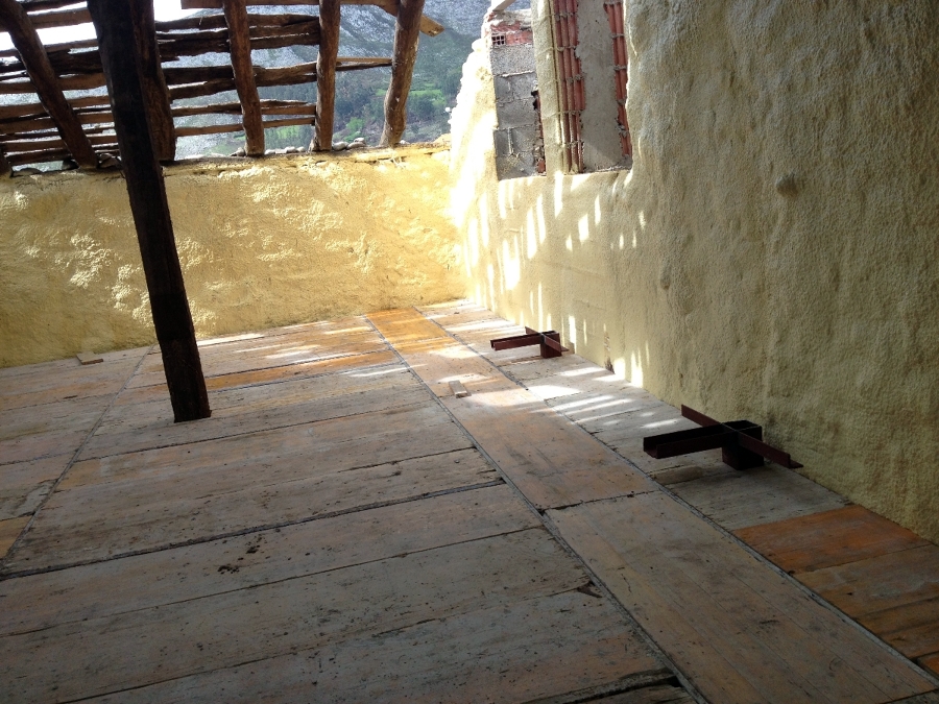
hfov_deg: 52.6
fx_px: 949
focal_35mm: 35
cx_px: 470
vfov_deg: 40.7
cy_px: 352
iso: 80
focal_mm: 4.28
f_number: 2.4
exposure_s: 1/456
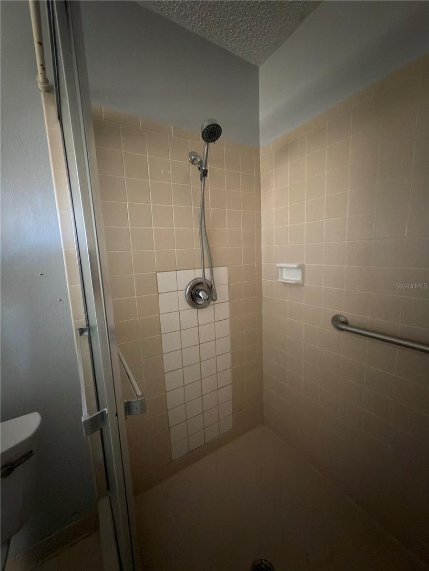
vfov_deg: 102.1
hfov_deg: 85.7
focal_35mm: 14
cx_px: 214
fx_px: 231
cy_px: 286
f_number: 2.2
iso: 640
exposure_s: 1/17
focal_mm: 2.22
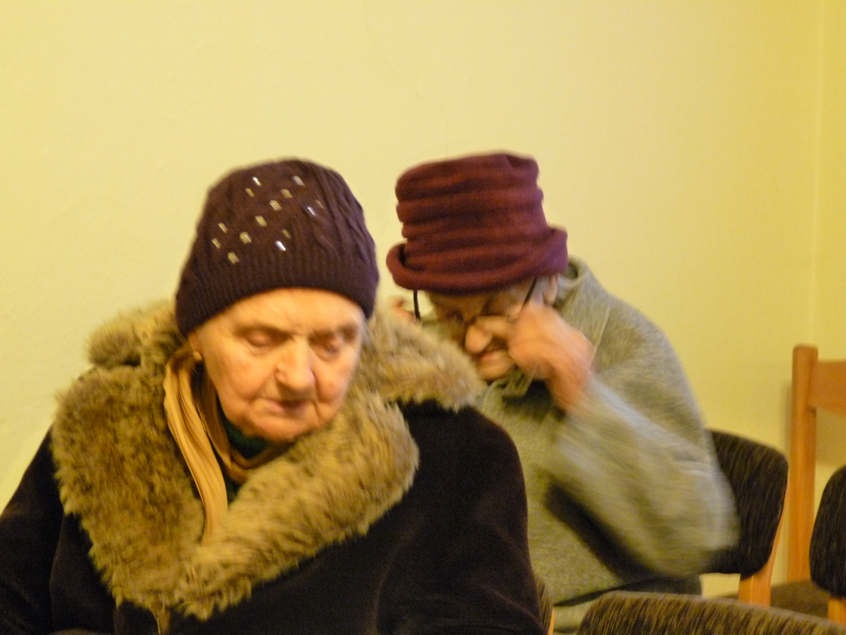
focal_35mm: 122
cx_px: 423
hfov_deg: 16.1
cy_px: 318
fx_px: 2982
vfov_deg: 12.1
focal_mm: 21.6
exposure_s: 1/8
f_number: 3.6
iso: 800
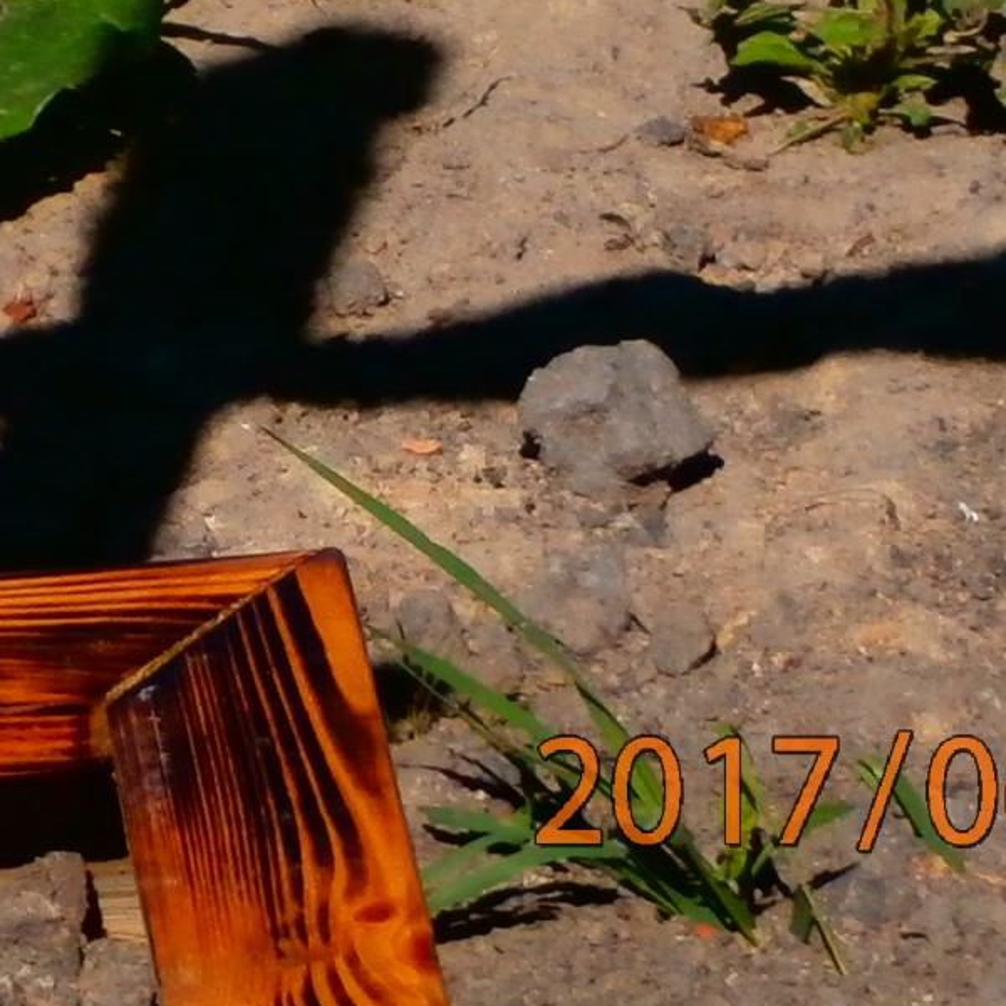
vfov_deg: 5.8
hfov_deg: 5.7
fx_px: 9864
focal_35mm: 300
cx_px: -910
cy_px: -697
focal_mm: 12.1
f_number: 4.7
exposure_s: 1/1250
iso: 100
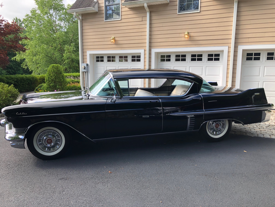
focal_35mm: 28
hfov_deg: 63.4
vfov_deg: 49.7
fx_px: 222
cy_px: 104
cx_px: 138
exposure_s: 1/249
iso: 20
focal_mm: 3.99
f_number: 1.8
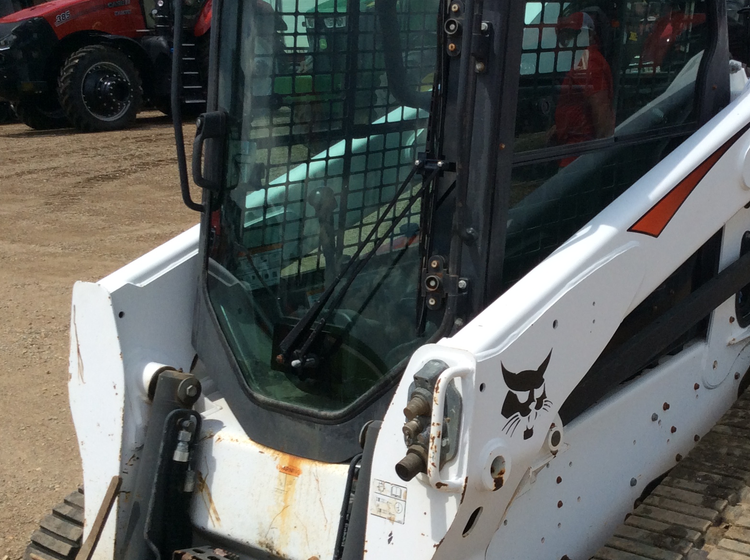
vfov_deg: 27.5
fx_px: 1147
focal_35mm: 53
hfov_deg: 35.8
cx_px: 510
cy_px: 292
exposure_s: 1/2119
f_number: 2.4
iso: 32
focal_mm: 3.3
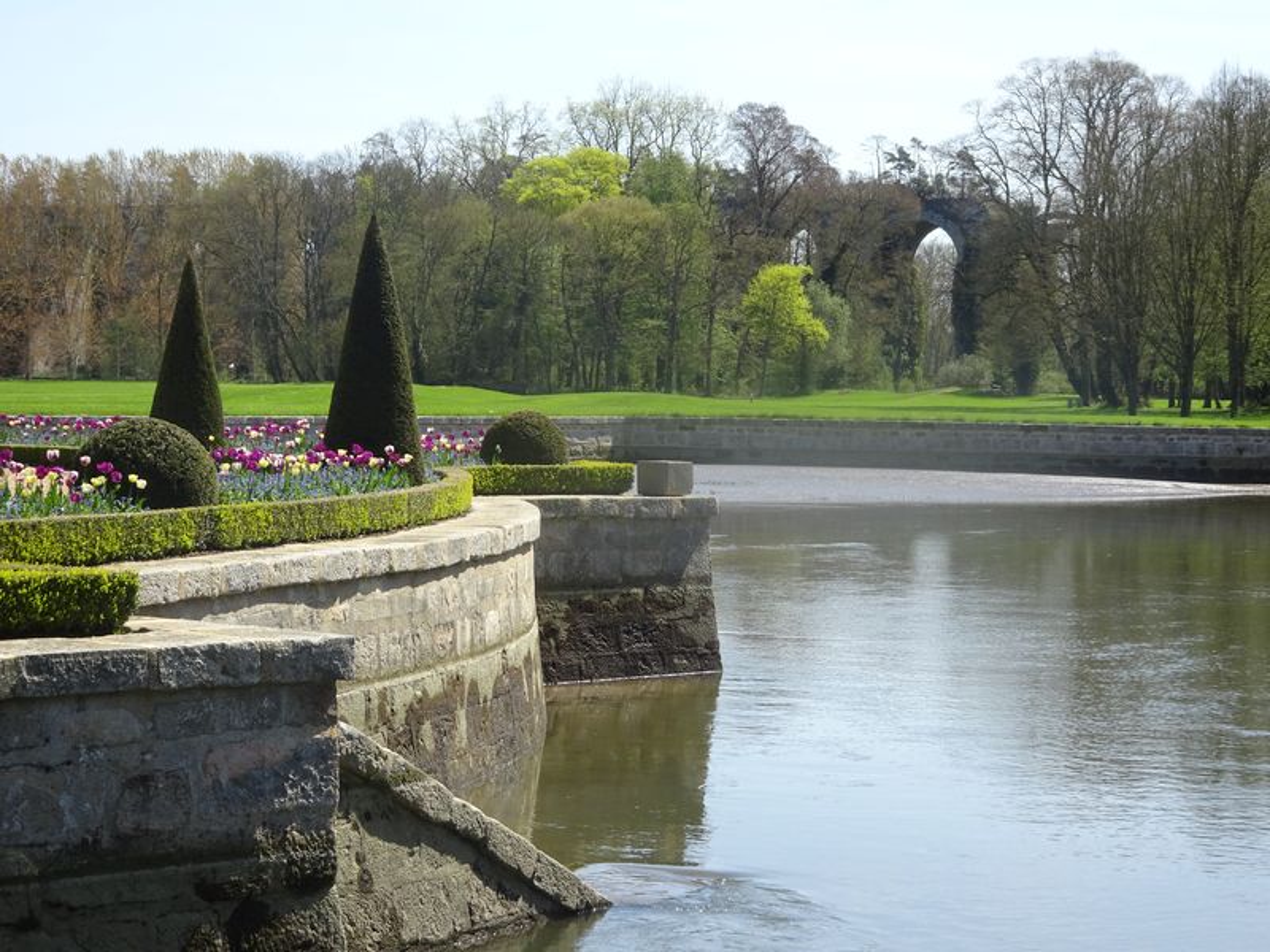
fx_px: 3302
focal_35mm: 90
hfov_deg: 21.8
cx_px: 635
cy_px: 476
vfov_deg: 16.4
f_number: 5
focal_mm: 15.45
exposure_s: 1/320
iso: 80
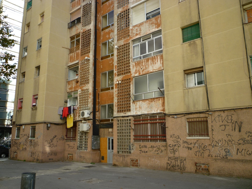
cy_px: 94
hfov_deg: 61.6
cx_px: 126
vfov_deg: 48.2
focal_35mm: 29
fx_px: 211
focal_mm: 5.2
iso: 80
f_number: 3.3
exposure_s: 1/320
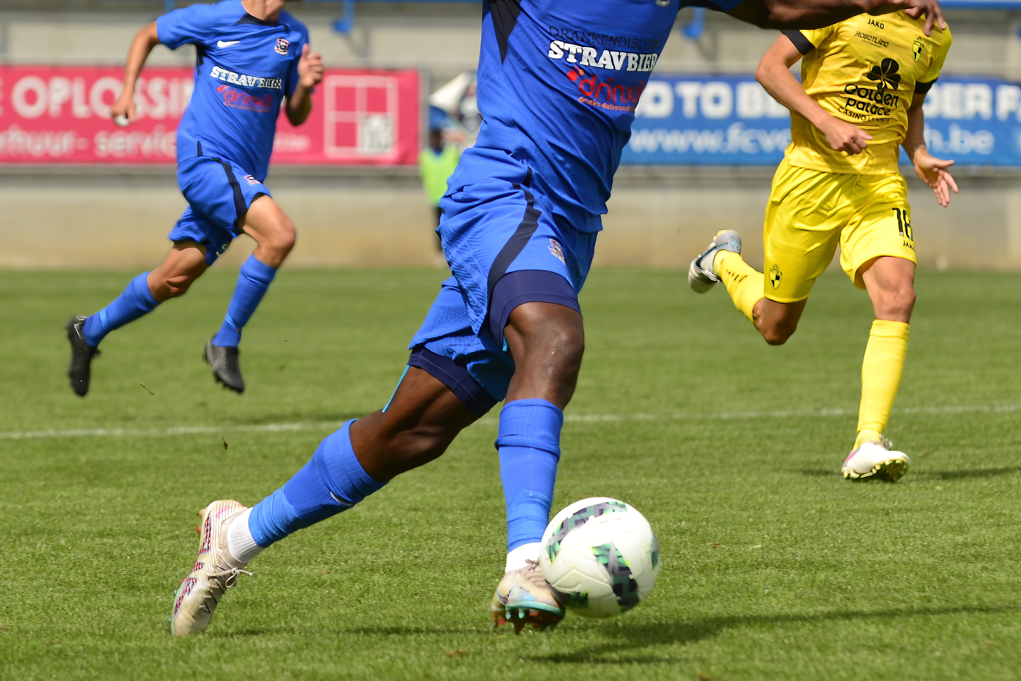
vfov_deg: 4.9
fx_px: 7886
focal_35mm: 278
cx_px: 544
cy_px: 168
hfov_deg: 7.4
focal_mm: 160
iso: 110
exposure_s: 1/1000
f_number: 4
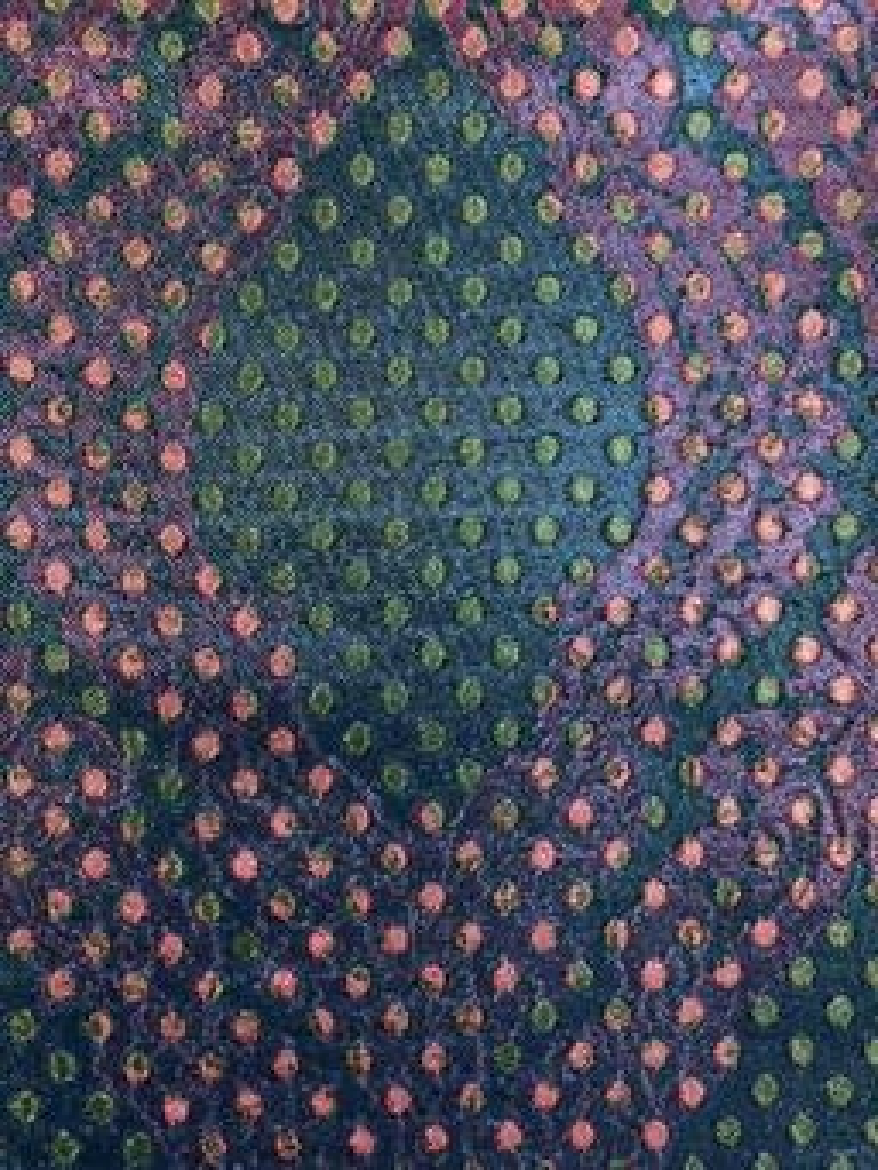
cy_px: 585
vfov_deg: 67.3
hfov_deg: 53.1
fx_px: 879
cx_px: 439
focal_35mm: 26
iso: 100
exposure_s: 1/60
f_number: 1.5
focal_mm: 5.7
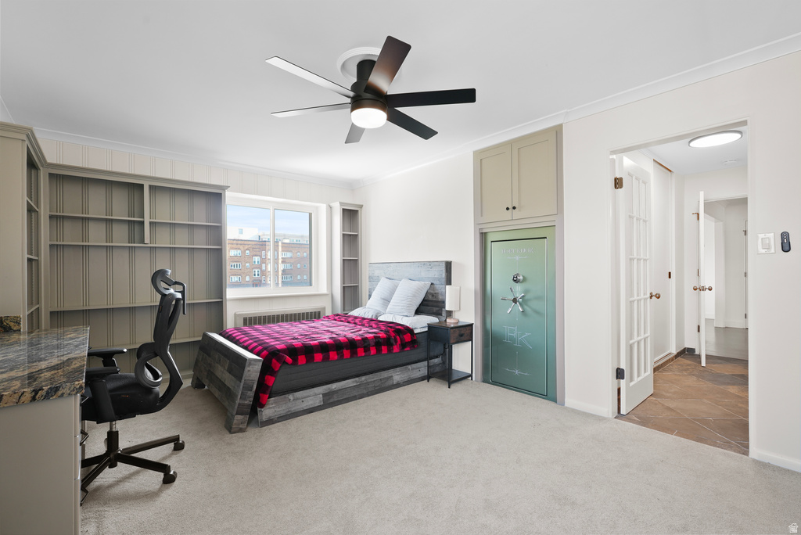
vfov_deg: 73.8
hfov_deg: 96.7
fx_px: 356
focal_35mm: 16
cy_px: 268
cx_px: 400
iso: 250
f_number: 9
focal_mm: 16
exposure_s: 1/1.67
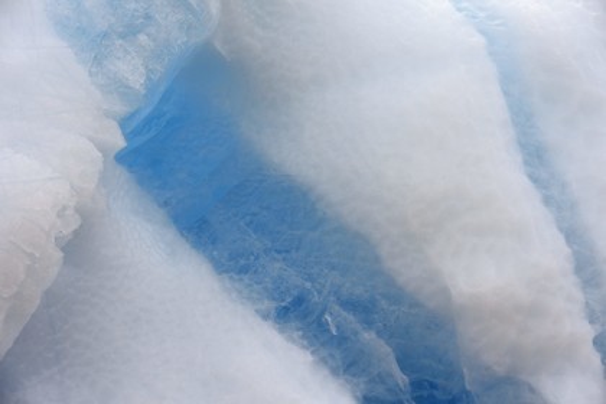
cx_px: 303
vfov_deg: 13.7
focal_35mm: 100
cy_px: 202
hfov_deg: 20.4
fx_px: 1683
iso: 400
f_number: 7.1
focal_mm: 100
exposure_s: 1/800
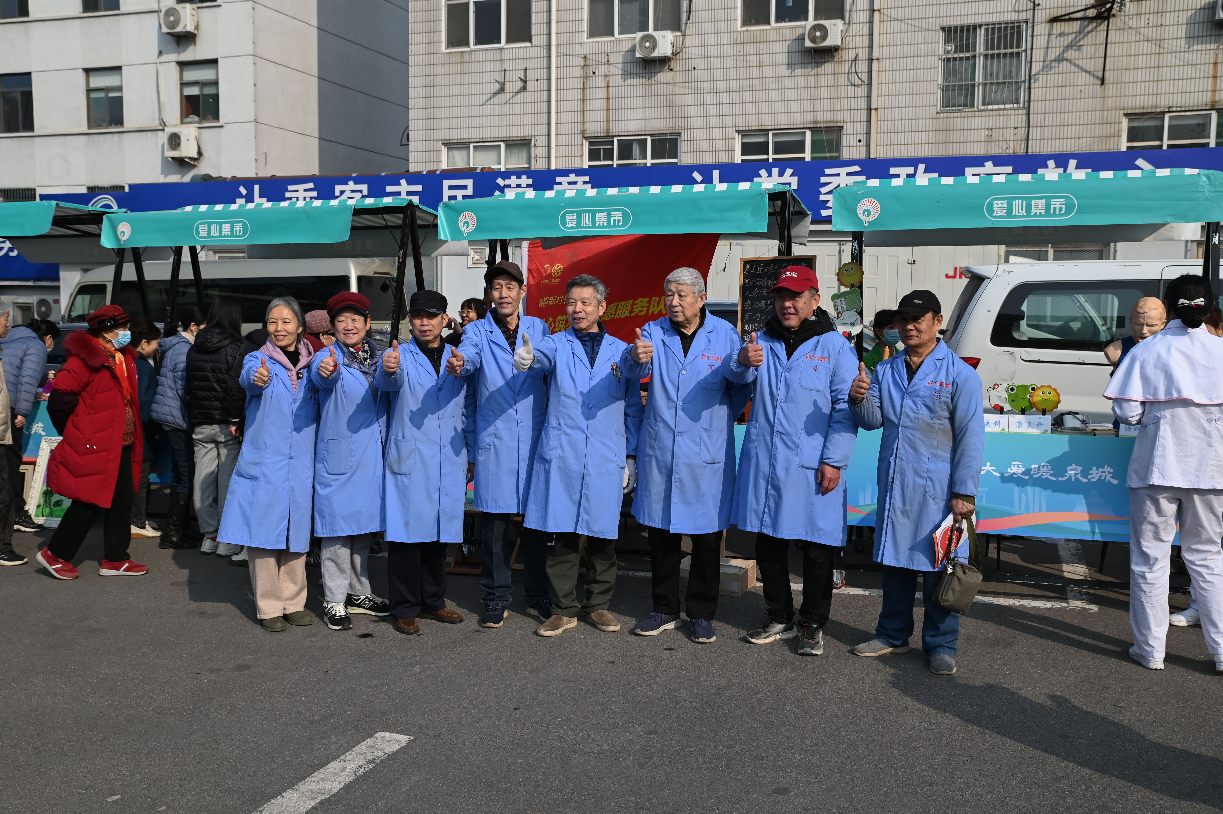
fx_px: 1188
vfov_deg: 37.8
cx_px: 612
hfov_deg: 54.5
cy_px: 407
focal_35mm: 35
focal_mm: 35
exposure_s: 1/1600
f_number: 8
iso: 400
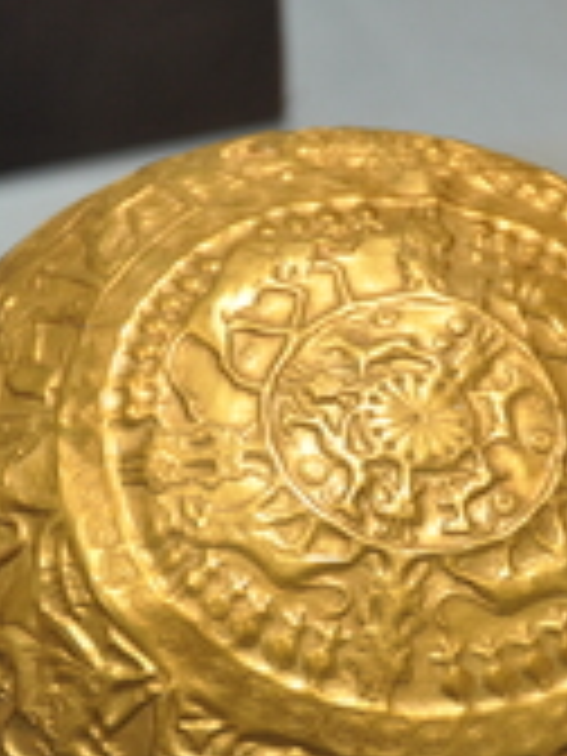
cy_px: 459
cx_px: 446
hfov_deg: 4.8
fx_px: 6748
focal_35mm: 309
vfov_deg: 6.4
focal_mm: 82
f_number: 5
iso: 500
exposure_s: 1/40
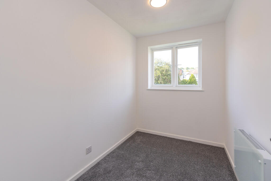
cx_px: 136
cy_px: 90
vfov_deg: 73.8
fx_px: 120
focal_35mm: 16
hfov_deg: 96.7
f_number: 8
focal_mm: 16
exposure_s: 1/100
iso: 320
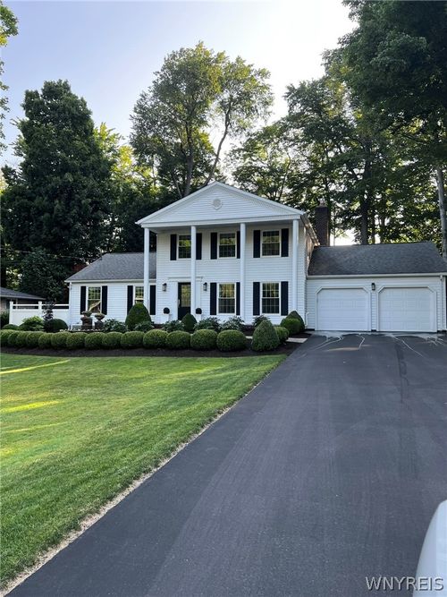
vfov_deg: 67.3
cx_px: 224
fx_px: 448
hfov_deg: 53.0
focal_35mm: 26
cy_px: 298
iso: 50
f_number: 1.5
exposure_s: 1/431
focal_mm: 5.7
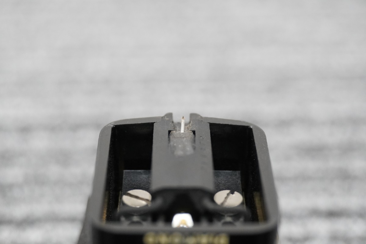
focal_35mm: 56
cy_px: 122
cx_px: 183
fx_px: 564
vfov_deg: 24.4
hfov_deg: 35.9
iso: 3200
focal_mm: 37
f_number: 5.6
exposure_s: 1/50
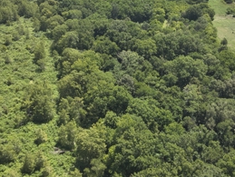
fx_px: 252
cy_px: 70
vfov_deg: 38.6
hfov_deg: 50.1
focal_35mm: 37
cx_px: 123
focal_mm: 4.4
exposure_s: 1/500
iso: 100
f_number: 2.8
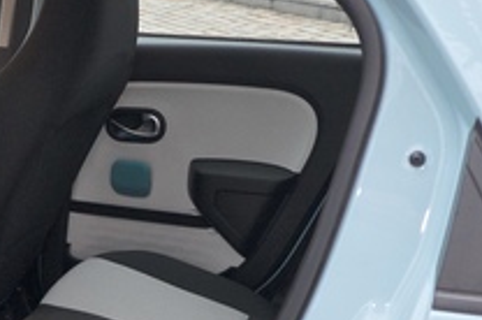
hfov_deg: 24.4
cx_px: -39
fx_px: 1043
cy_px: 334
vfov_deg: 17.0
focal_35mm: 78
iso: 2500
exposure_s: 1/30
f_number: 3.2
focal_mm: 18
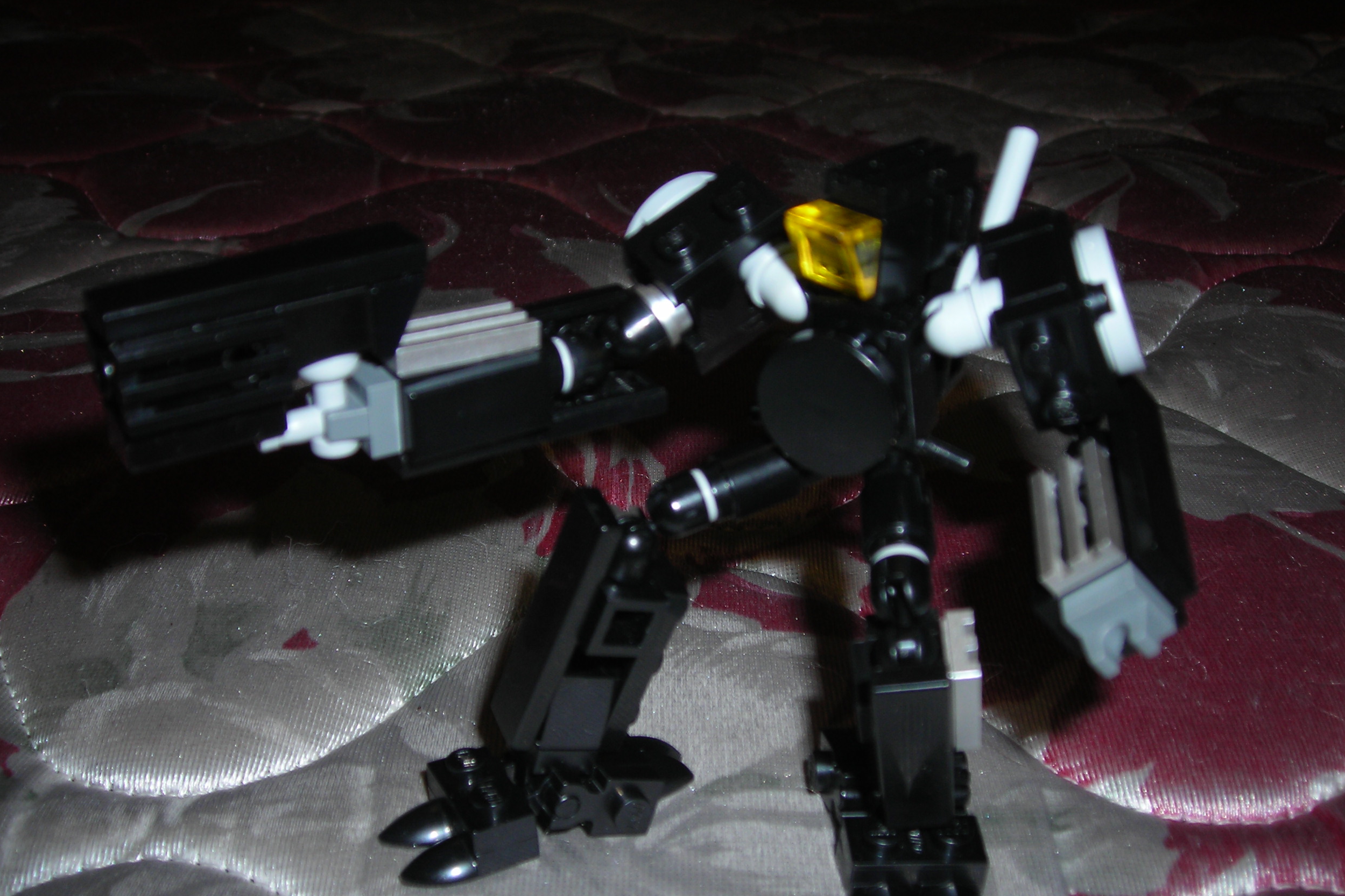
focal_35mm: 41
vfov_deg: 32.6
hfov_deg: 47.4
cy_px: 513
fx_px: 1532
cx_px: 660
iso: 50
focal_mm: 6.3
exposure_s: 1/60.1
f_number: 6.4
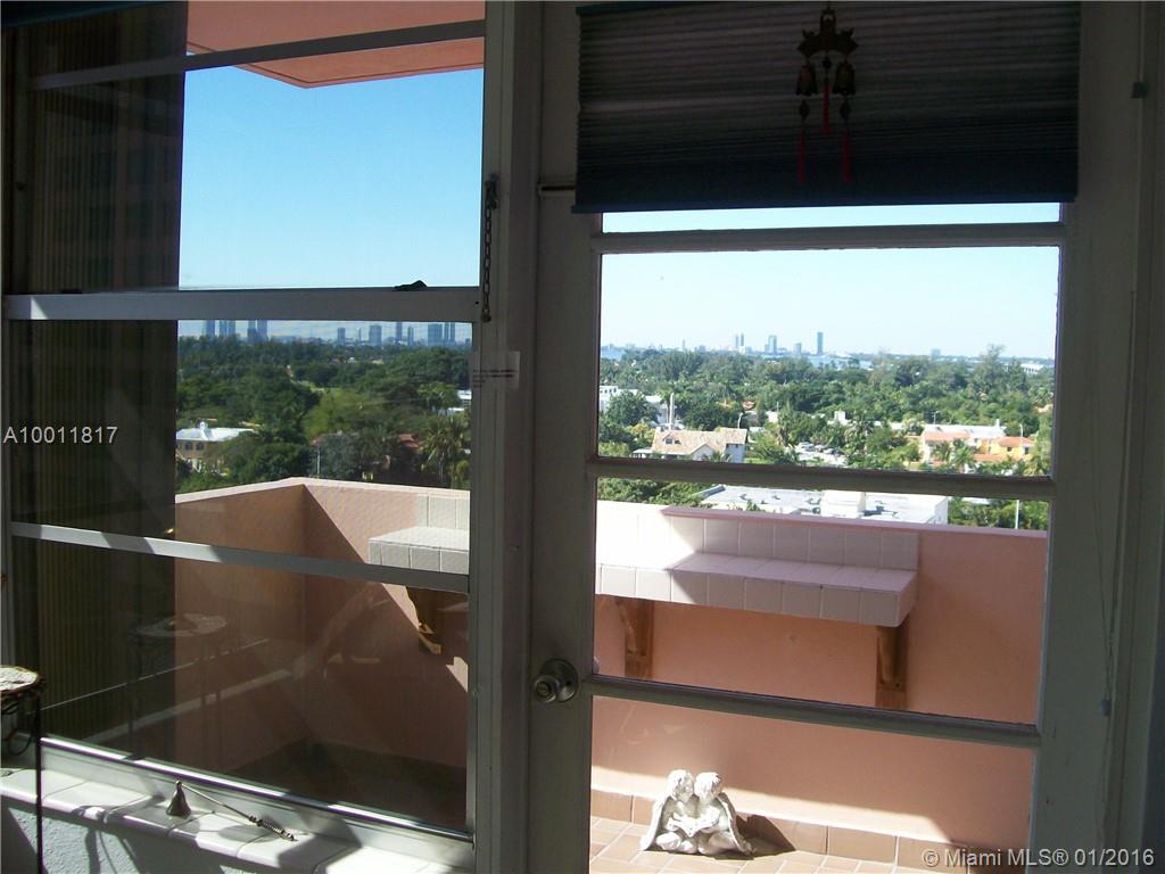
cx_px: 582
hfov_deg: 51.4
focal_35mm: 36
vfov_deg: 39.7
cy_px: 437
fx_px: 1212
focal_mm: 6
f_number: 2.7
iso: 80
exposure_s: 1/642
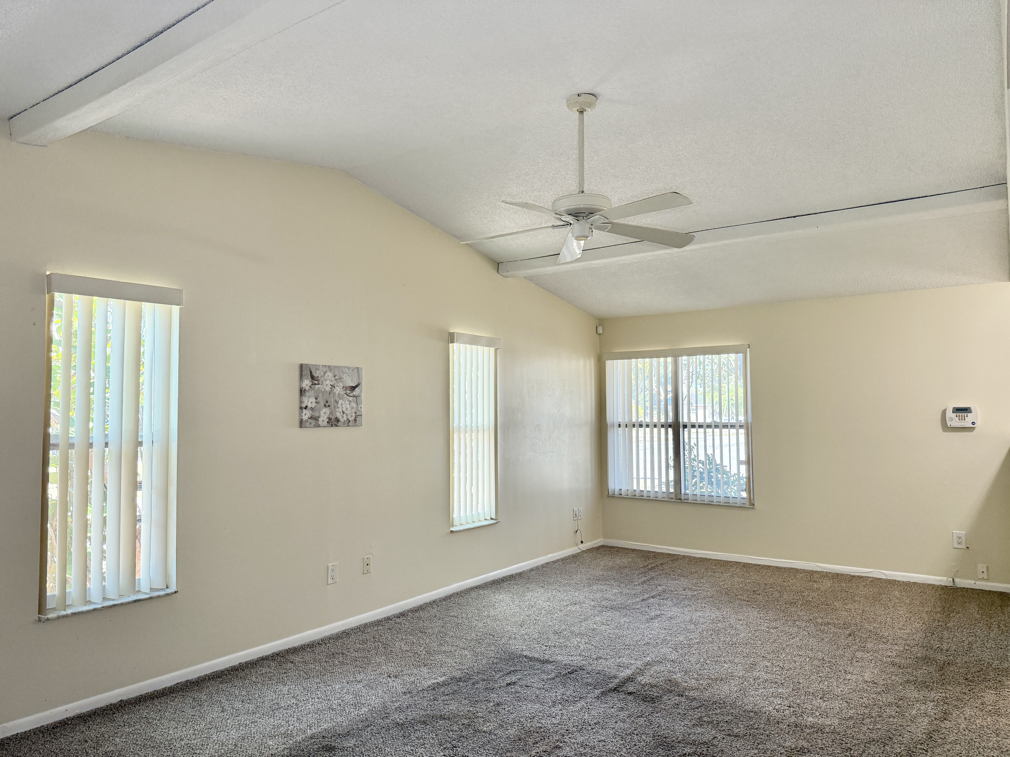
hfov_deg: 71.6
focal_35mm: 24
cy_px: 378
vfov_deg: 56.8
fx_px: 700
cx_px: 505
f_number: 1.78
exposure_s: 1/83
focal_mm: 6.76
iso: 200
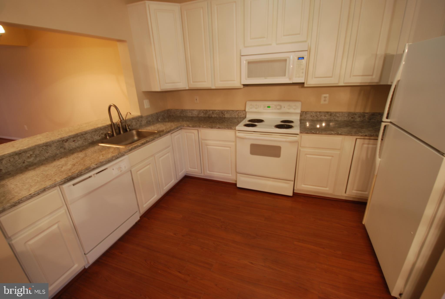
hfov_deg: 100.3
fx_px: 186
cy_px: 150
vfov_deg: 77.6
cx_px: 222
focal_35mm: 15
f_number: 4
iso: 200
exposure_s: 1/3
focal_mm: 10
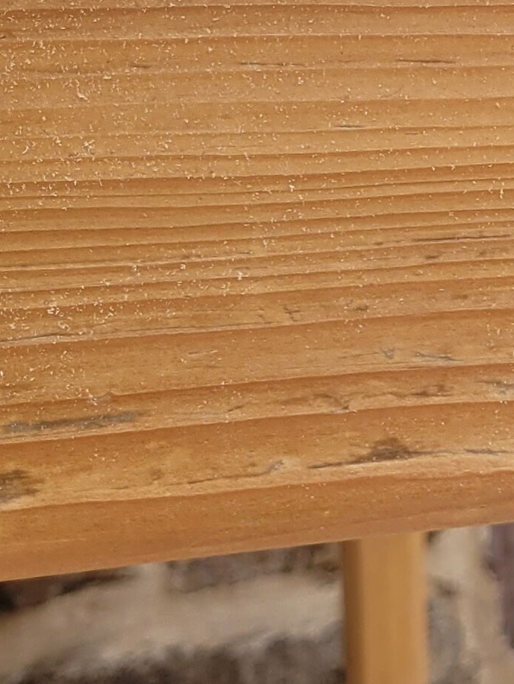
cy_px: 102
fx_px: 2038
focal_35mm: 103
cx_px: 895
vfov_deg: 18.8
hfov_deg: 13.1
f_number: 1.8
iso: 50
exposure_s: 1/100
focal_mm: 5.4
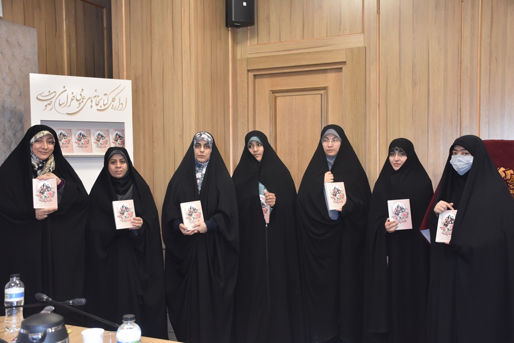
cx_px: 257
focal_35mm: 39
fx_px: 557
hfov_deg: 49.5
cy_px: 172
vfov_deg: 34.2
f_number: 3.8
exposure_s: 1/60
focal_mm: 26
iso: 900
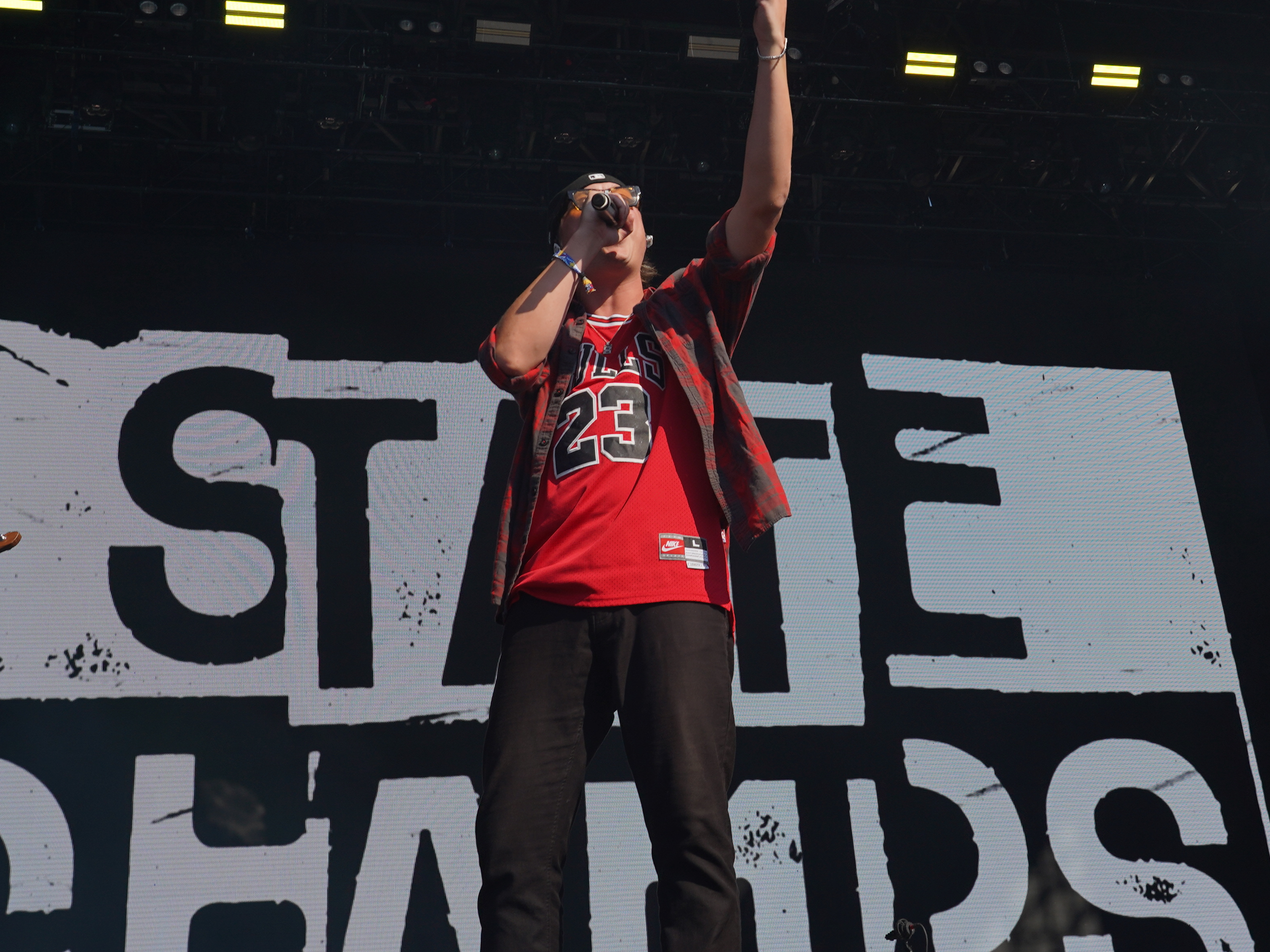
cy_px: 401
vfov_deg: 26.5
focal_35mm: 55
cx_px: 824
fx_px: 2018
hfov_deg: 34.7
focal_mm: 30
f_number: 8
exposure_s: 1/500
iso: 100
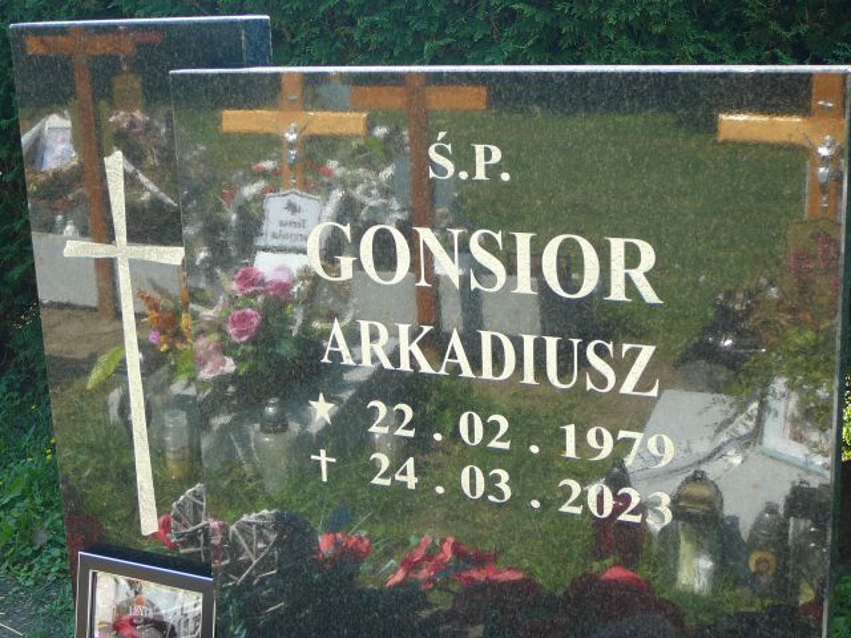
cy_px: 319
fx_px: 1278
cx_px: 426
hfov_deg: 36.8
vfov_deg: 28.0
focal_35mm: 52
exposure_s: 1/100
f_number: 3.4
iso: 80
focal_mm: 7.8
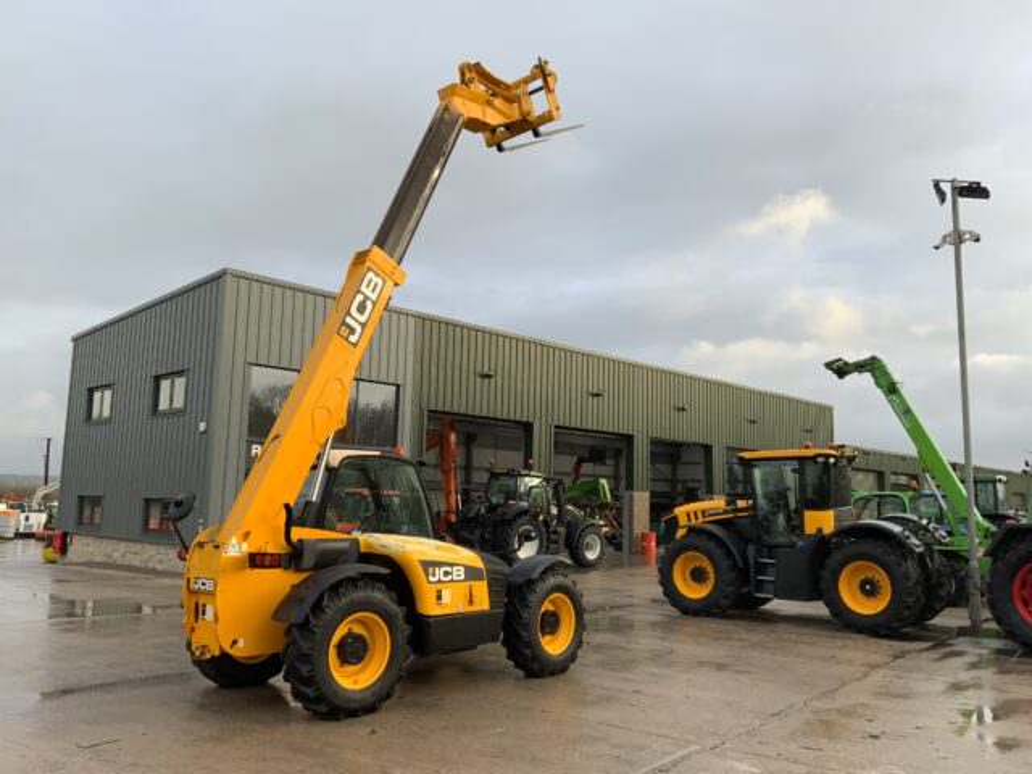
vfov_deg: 48.2
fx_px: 865
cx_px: 516
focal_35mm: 29
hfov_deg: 61.7
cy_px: 387
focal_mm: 3
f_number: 1.8
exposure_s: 1/276
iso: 16
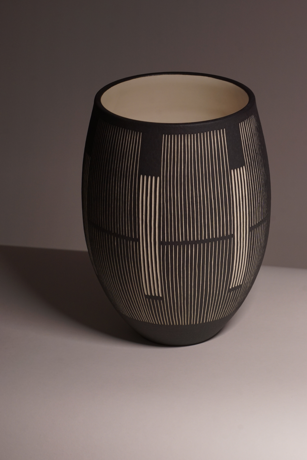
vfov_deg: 12.9
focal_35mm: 159
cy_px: 230
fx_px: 2034
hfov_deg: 8.6
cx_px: 154
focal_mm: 106
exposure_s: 1/10
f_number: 11
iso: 250
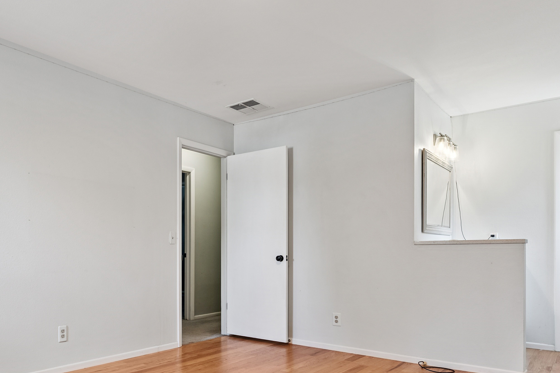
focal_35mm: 28
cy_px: 257
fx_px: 436
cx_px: 203
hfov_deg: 64.3
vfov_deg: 45.5
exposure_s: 1/15
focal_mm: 16
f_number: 8
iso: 400
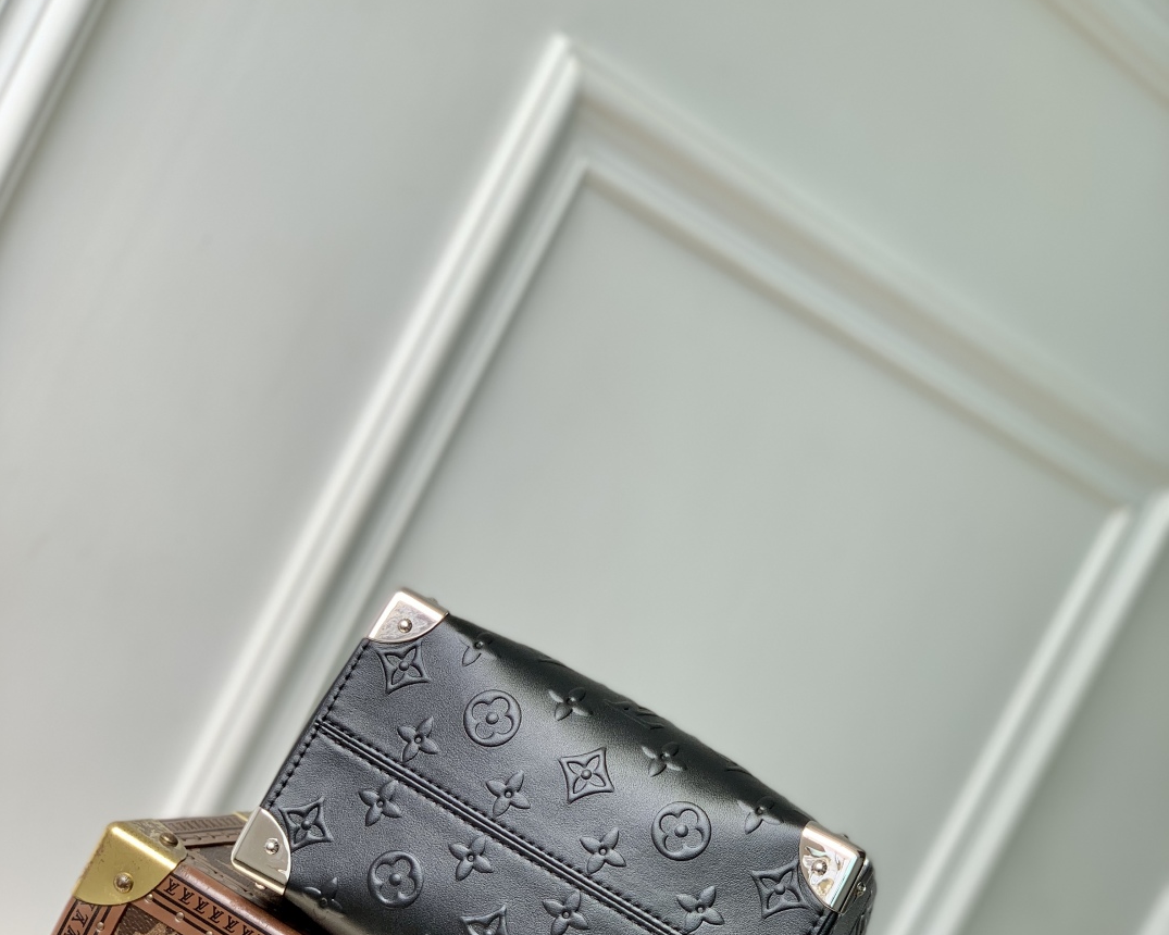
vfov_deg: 22.3
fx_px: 2353
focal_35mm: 68
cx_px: 583
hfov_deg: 27.9
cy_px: 684
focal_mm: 6
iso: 16
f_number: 2.4
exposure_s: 1/149
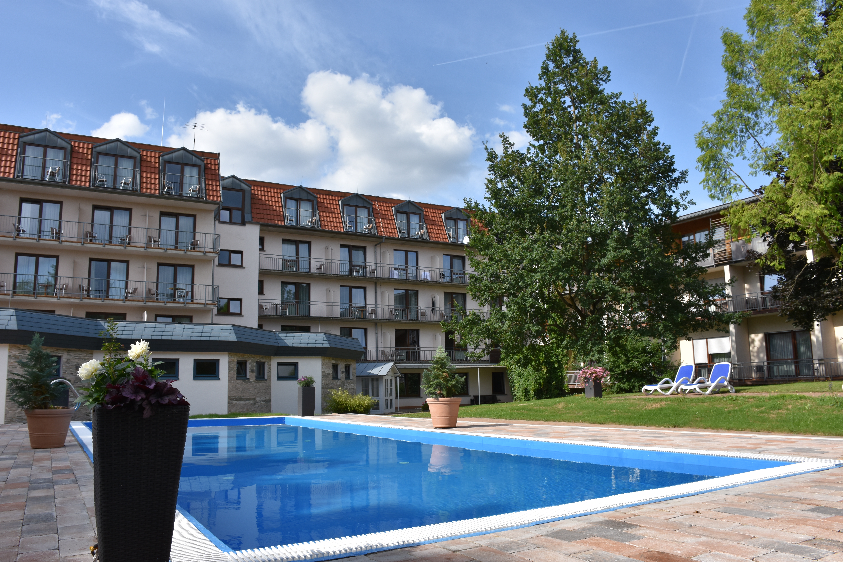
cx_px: 422
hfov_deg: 67.4
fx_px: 632
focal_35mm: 27
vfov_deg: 47.9
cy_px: 281
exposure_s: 1/500
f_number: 8
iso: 200
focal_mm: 18
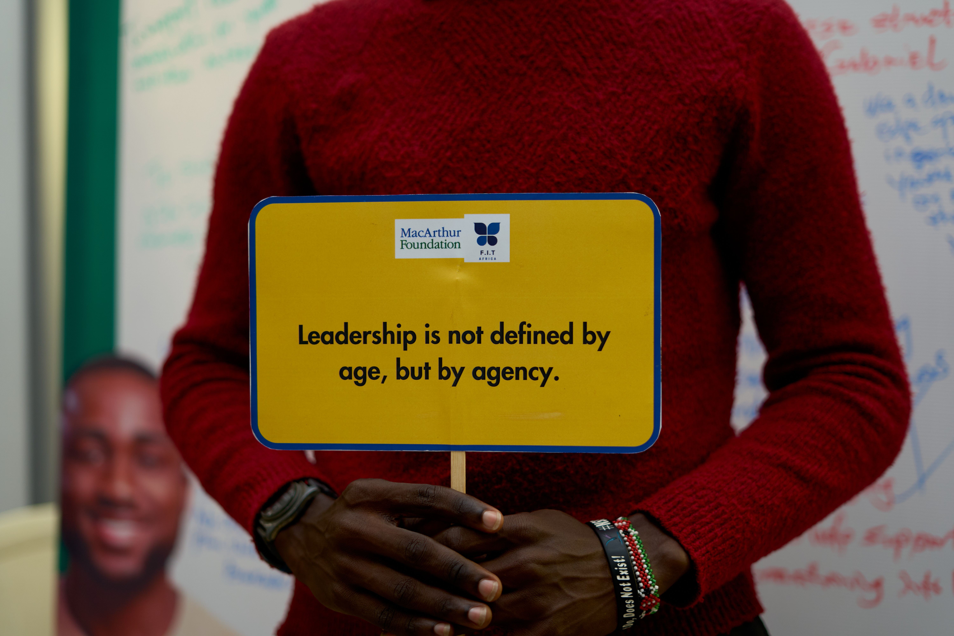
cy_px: 318
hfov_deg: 39.6
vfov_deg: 27.0
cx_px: 477
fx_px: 1325
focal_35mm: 50
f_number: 2
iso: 200
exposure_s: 1/80
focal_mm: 50
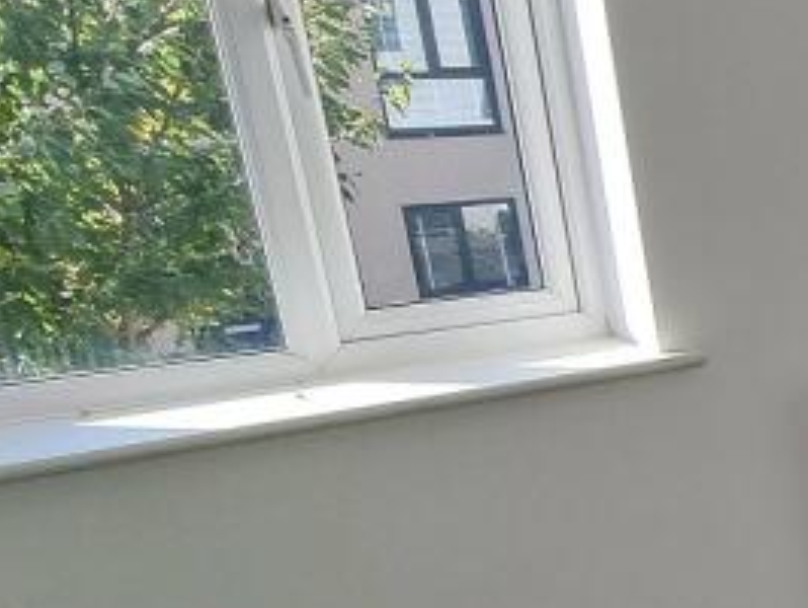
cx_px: 1334
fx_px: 1168
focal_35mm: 50
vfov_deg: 29.0
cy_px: 401
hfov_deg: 24.6
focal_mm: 2.2
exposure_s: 1/556
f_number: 2.2
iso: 50
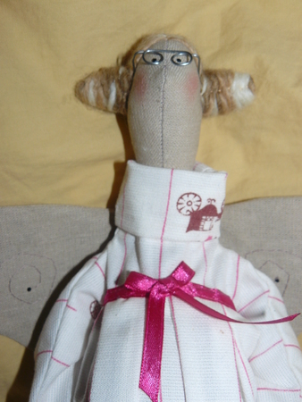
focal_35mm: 36
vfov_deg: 51.3
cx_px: 151
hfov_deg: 39.7
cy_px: 201
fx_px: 418
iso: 100
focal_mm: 6
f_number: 4
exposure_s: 1/30
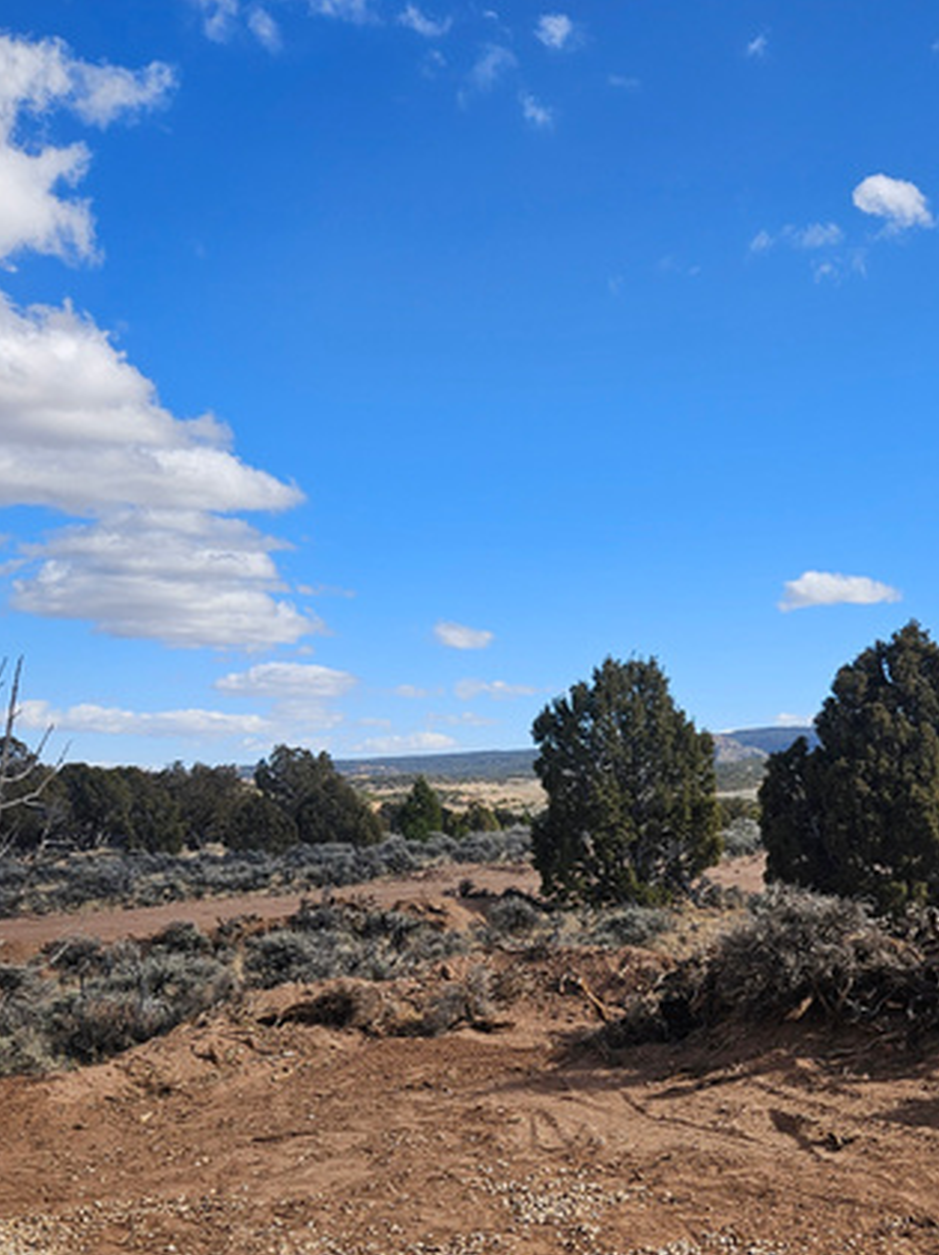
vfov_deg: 42.8
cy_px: 999
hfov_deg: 33.9
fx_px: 1521
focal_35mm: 42
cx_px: 653
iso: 25
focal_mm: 5.4
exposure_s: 1/1654
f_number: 1.8
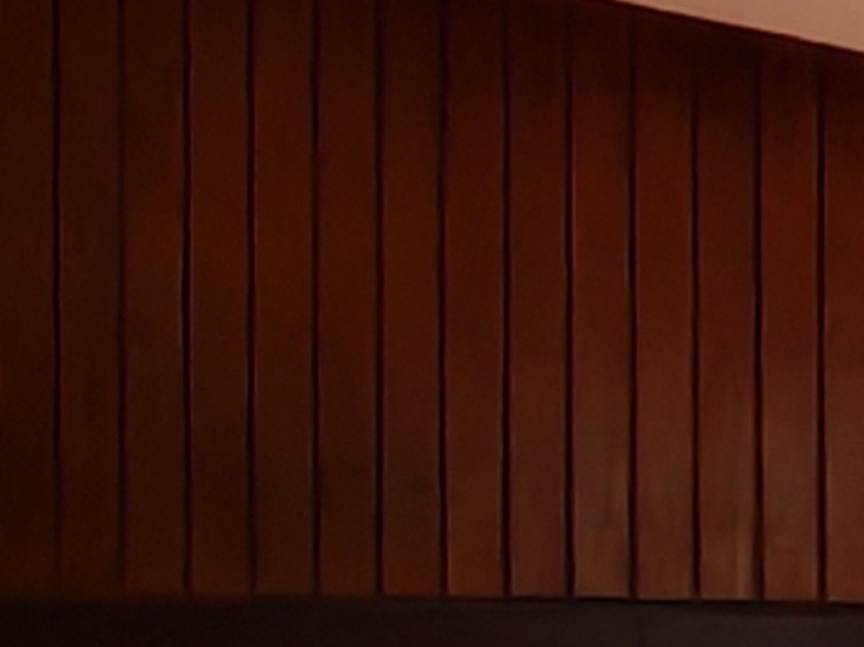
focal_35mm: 333
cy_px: 2030
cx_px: 2780
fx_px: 8310
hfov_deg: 5.5
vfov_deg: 4.3
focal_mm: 5.52
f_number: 1.95
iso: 500
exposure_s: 1/100
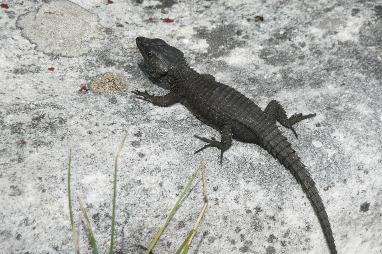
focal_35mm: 292
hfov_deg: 7.1
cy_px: 127
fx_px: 3098
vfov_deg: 4.7
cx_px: 191
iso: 100
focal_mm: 46
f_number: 4.9
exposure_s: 1/500
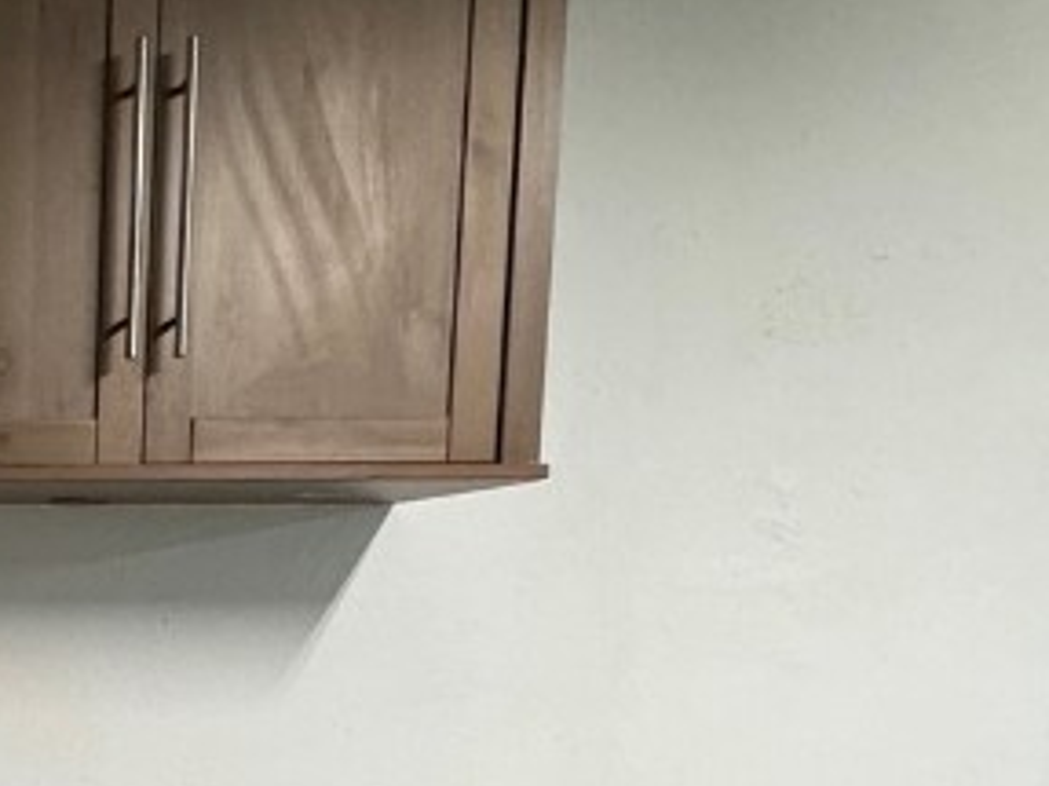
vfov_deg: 27.4
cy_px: 786
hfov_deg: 29.0
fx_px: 1515
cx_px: -398
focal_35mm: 50
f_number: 2.2
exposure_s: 1/60
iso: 400
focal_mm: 2.22
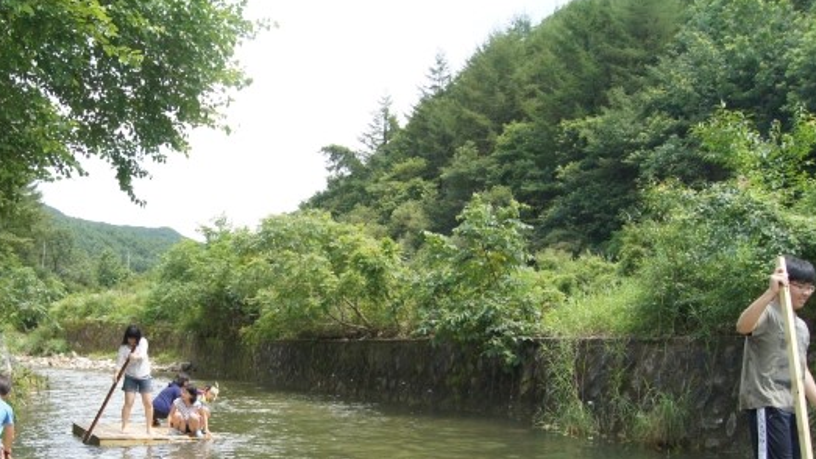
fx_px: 865
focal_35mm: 40
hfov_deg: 49.5
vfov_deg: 28.9
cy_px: 379
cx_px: 264
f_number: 4.5
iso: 1600
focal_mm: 18
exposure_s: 1/4000
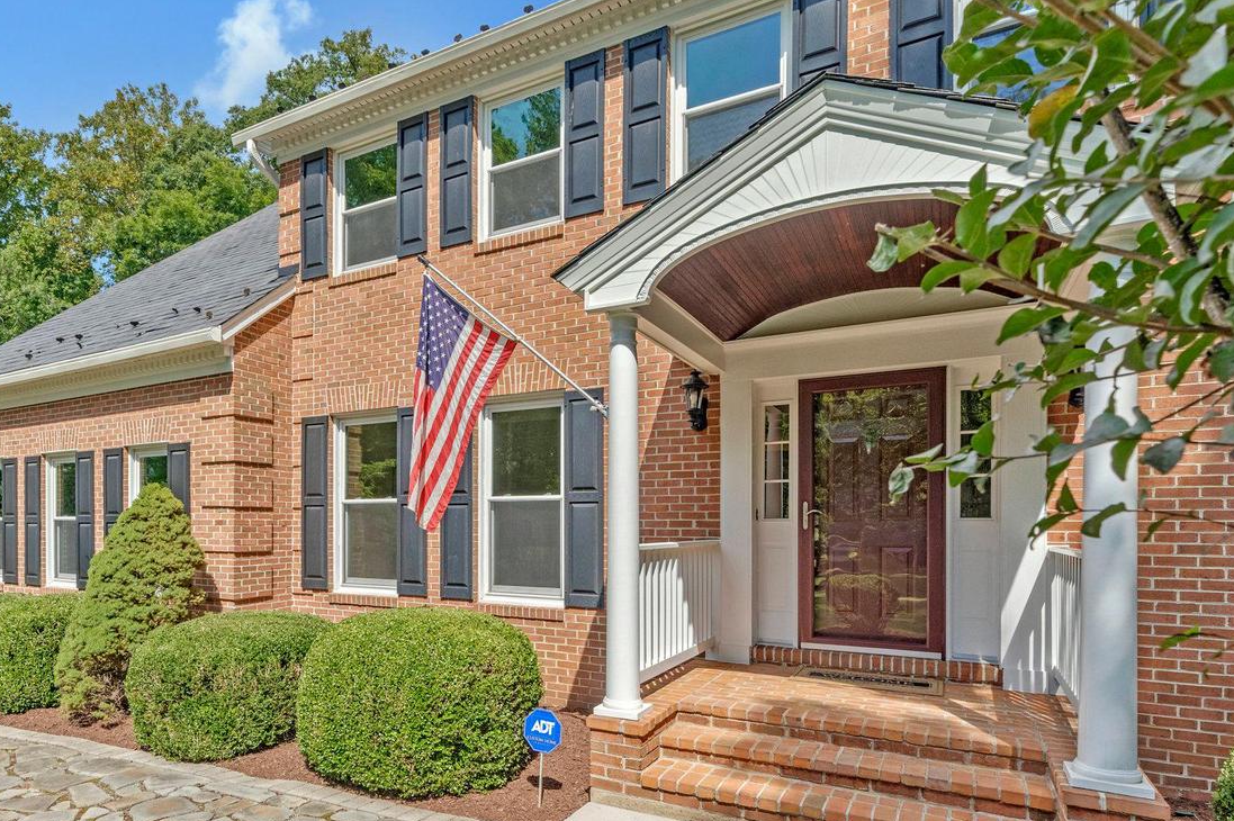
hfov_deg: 80.0
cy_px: 500
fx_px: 719
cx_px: 475
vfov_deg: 58.9
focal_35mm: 21
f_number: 7.1
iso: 1250
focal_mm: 16
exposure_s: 1/800
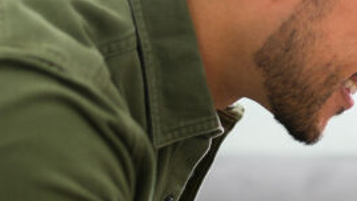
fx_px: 1326
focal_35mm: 140
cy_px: 91
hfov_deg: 15.0
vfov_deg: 8.7
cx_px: 377
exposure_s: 1/160
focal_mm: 35
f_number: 1.8
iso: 250
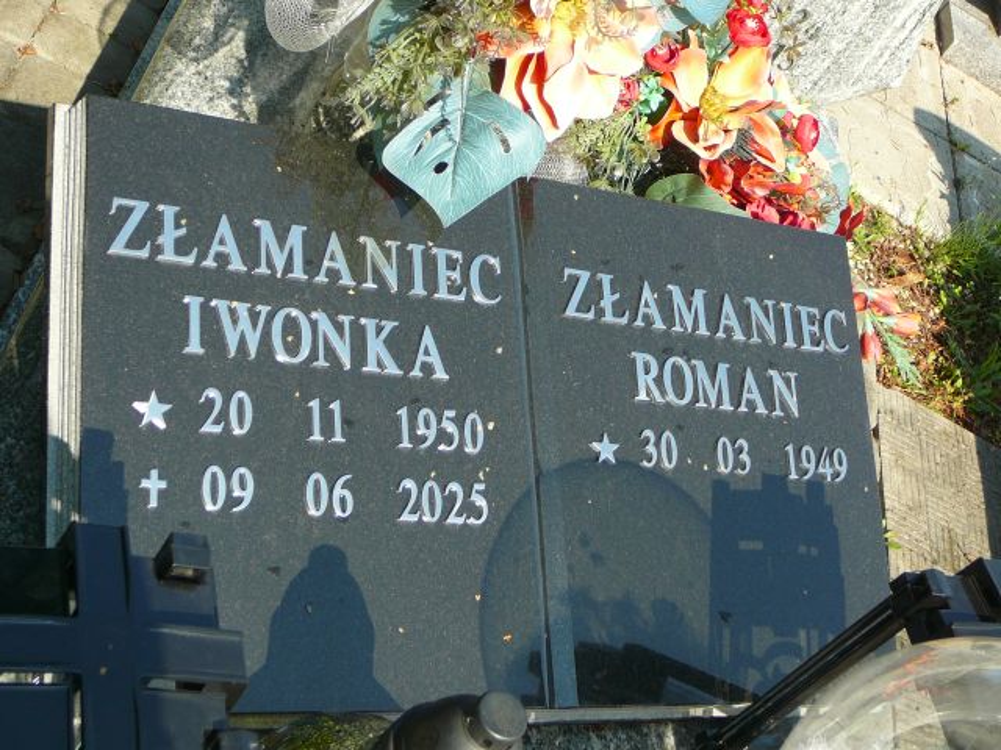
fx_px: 1504
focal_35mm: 52
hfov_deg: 36.8
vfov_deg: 28.0
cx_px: 500
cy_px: 375
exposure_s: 1/400
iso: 80
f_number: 3.4
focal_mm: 7.8
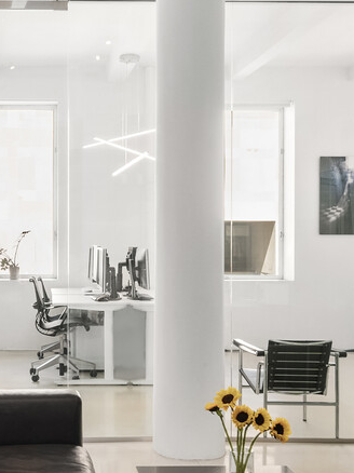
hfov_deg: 25.7
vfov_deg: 34.4
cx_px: 268
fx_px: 764
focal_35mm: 56
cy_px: 230
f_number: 13
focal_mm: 17
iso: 1600
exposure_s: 1/5
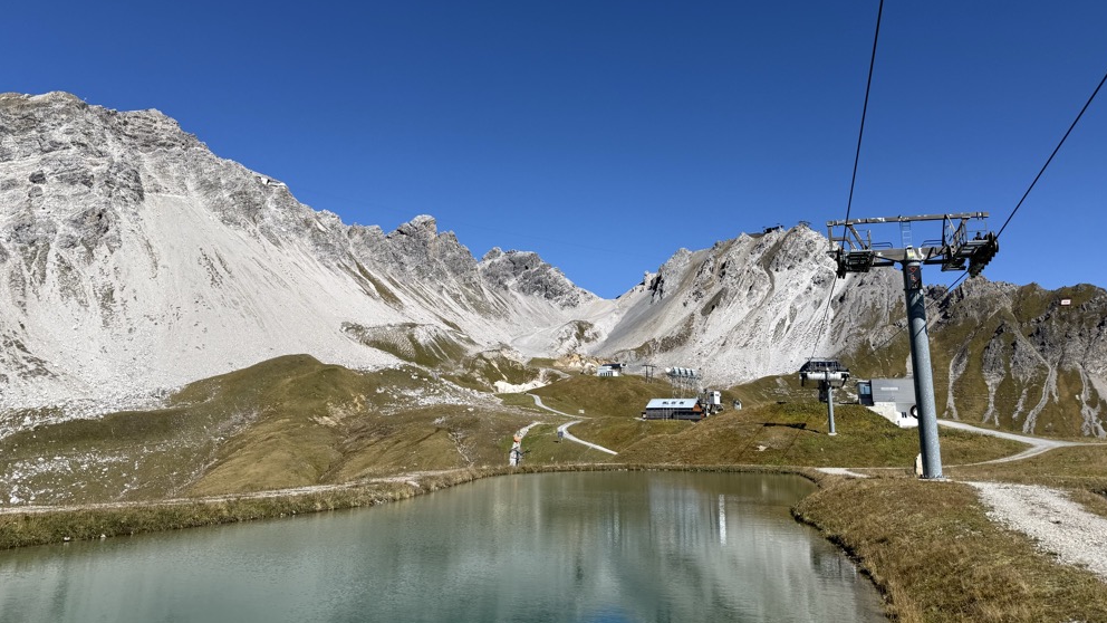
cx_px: 567
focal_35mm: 27
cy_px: 226
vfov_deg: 42.5
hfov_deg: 69.8
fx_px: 793
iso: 80
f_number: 1.78
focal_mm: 6.76
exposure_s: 1/4975
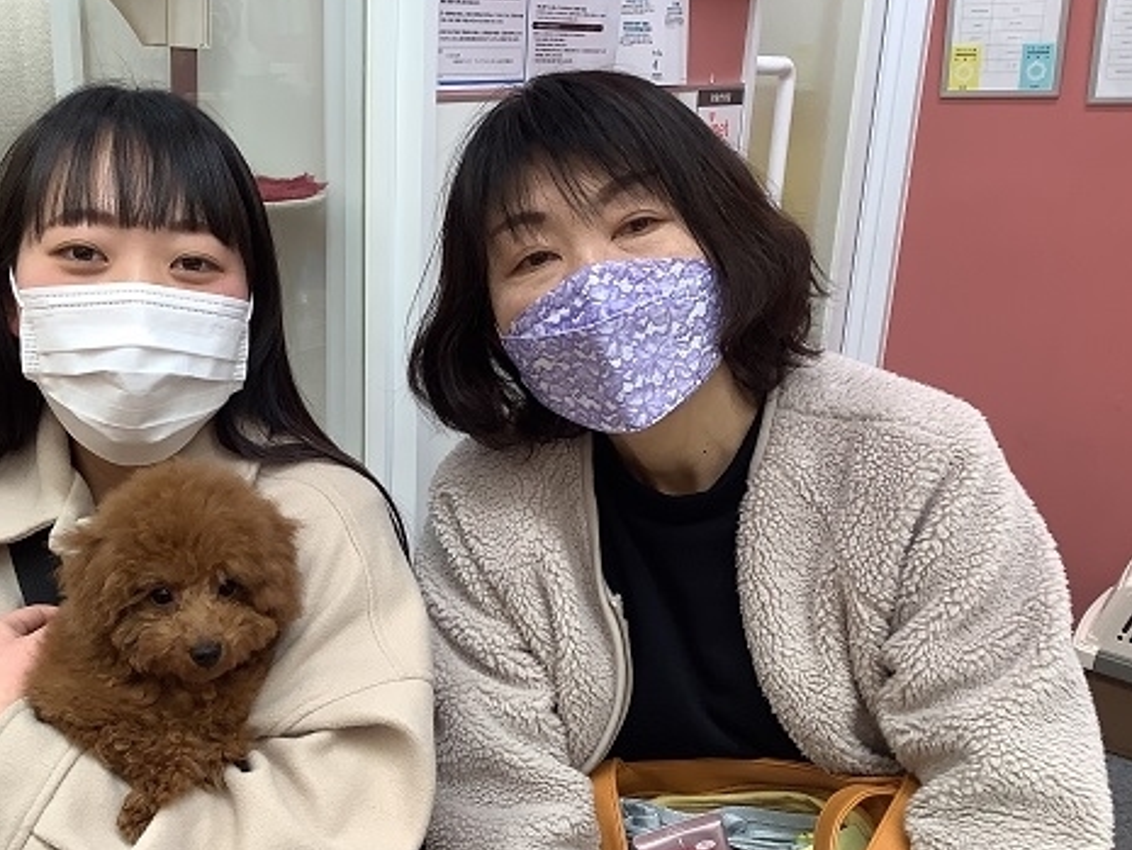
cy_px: 511
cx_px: 414
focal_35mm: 40
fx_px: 1308
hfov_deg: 46.3
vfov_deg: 35.8
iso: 64
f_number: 2.4
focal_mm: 3.3
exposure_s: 1/50
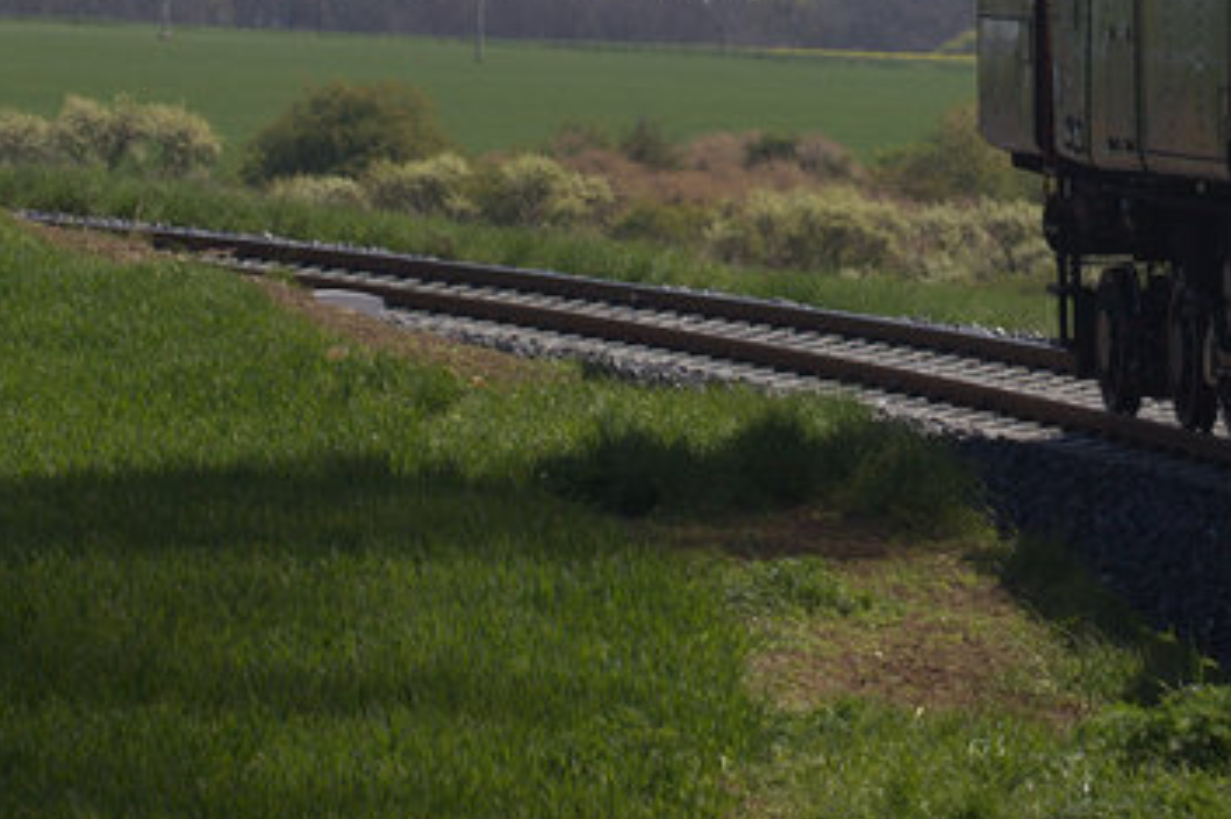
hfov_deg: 6.0
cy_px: -333
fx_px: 11723
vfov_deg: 4.0
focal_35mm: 343
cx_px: 907
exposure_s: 1/500
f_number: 5.6
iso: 100
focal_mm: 104
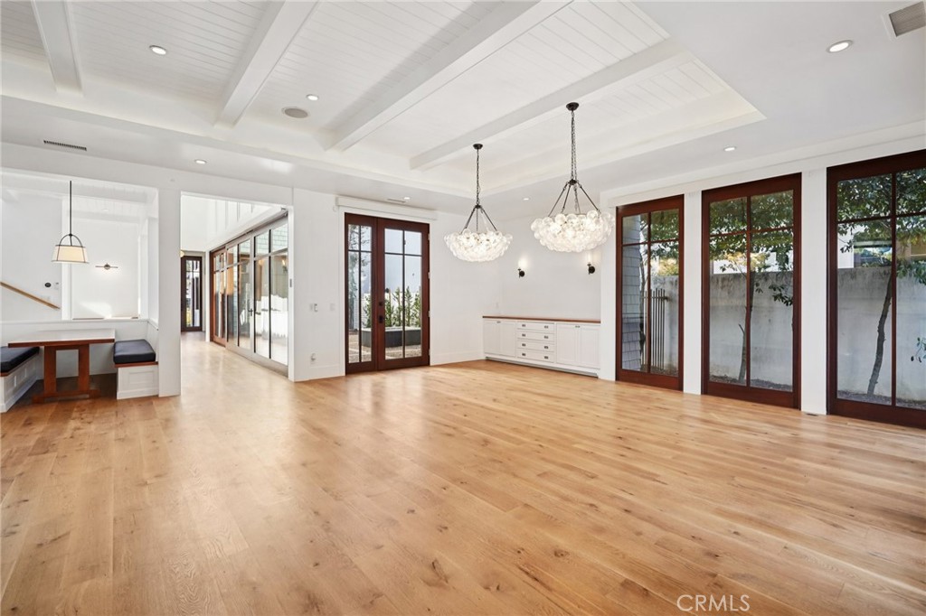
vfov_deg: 73.7
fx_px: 411
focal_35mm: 16
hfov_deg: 96.8
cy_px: 308
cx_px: 463
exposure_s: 1/30
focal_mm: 16
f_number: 8
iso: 400
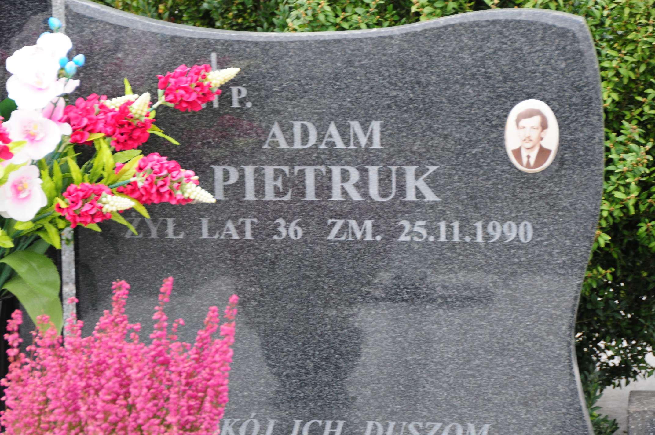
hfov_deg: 13.1
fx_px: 2862
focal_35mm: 158
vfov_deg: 8.7
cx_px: 328
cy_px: 218
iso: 640
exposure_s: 1/100
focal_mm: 105
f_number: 7.1
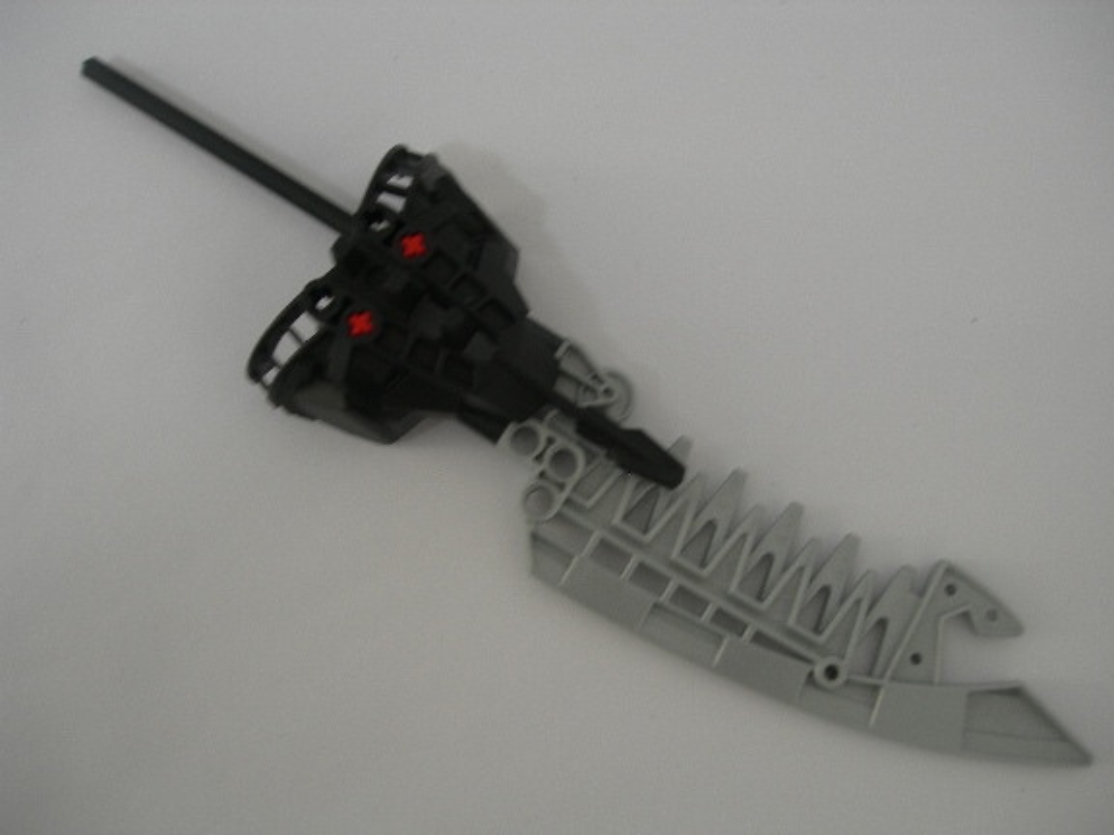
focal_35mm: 38
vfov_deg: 37.7
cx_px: 557
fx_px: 1223
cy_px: 418
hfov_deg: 49.0
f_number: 2.8
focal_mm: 7.8
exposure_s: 1/28.8
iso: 50
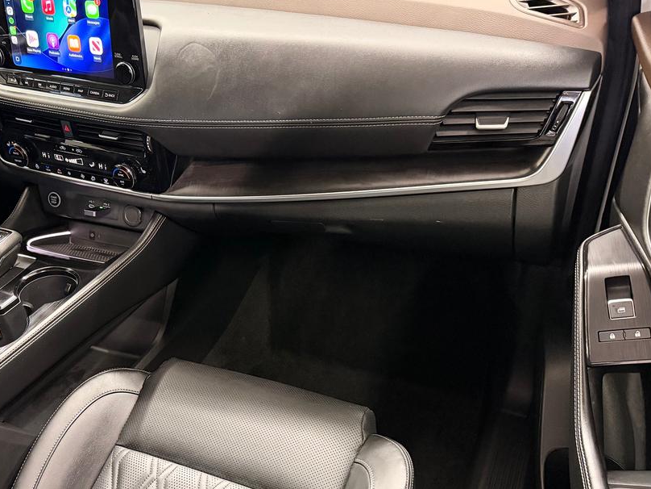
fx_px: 715
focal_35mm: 38
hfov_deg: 47.8
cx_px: 195
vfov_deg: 37.5
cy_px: 310
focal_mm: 6.76
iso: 800
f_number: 1.78
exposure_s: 1/40
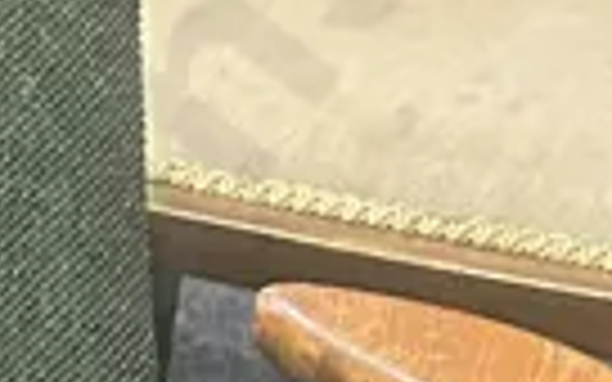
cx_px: -477
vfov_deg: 6.4
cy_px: 1025
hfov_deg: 10.4
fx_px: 3186
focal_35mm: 191
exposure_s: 1/50
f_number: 1.78
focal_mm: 6.86
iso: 500
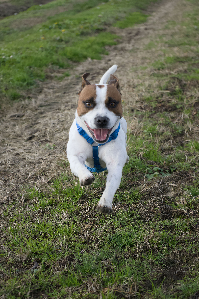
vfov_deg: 28.8
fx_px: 580
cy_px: 150
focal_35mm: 70
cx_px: 100
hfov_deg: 19.5
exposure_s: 1/1250
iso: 800
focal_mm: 70
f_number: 5.6
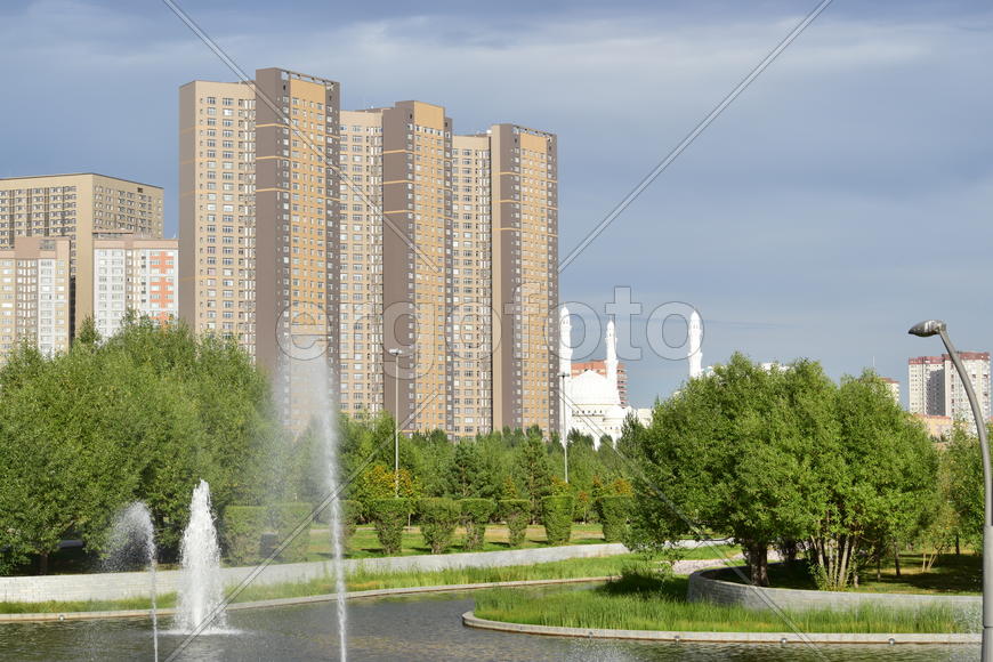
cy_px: 331
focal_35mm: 82
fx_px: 2275
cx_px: 496
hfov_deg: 24.6
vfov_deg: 16.6
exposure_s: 1/250
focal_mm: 55
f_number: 8
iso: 100
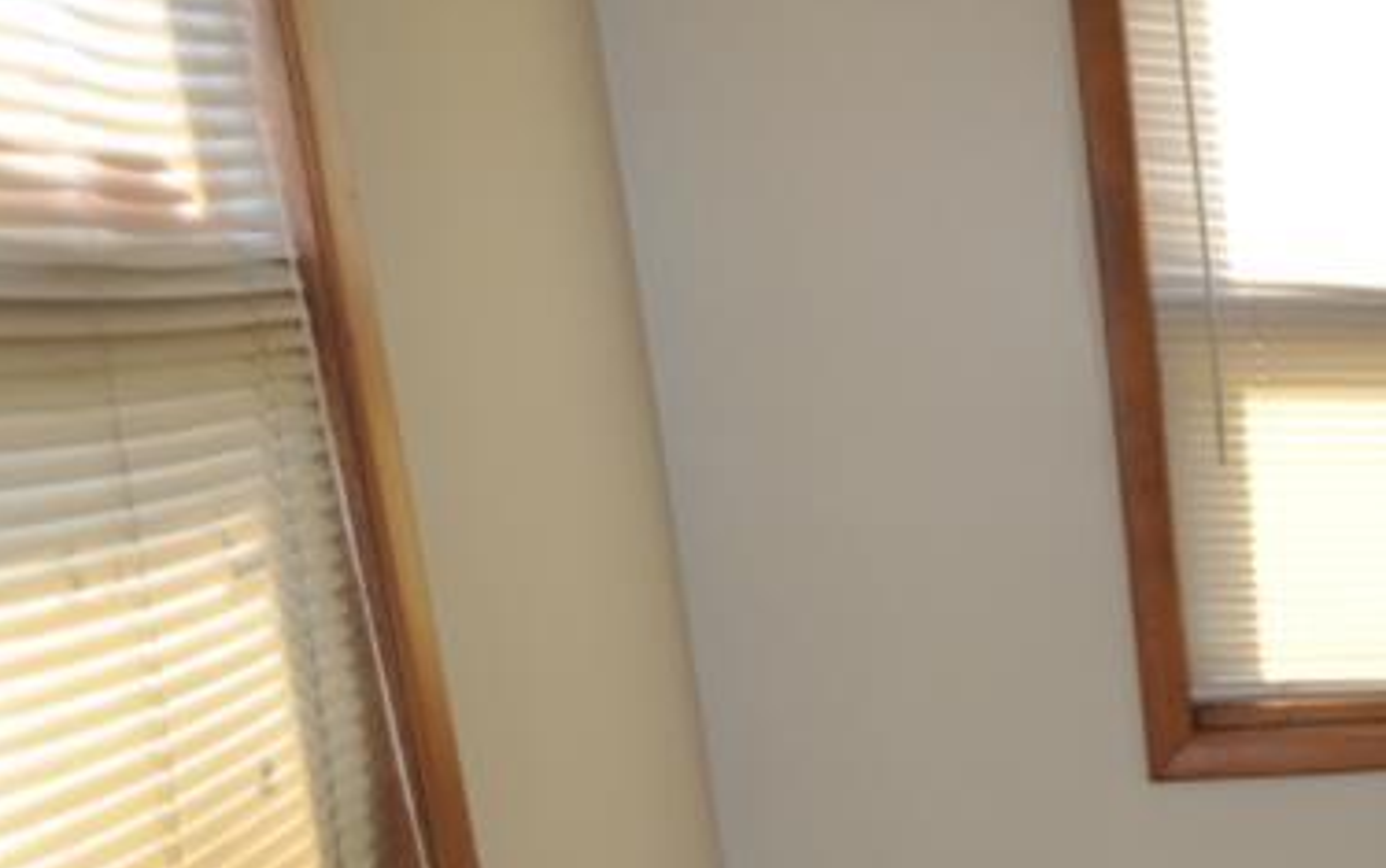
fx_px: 2306
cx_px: 2166
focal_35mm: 61
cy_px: 944
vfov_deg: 20.4
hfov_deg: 24.5
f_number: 3.5
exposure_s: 1/200
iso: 250
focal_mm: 10
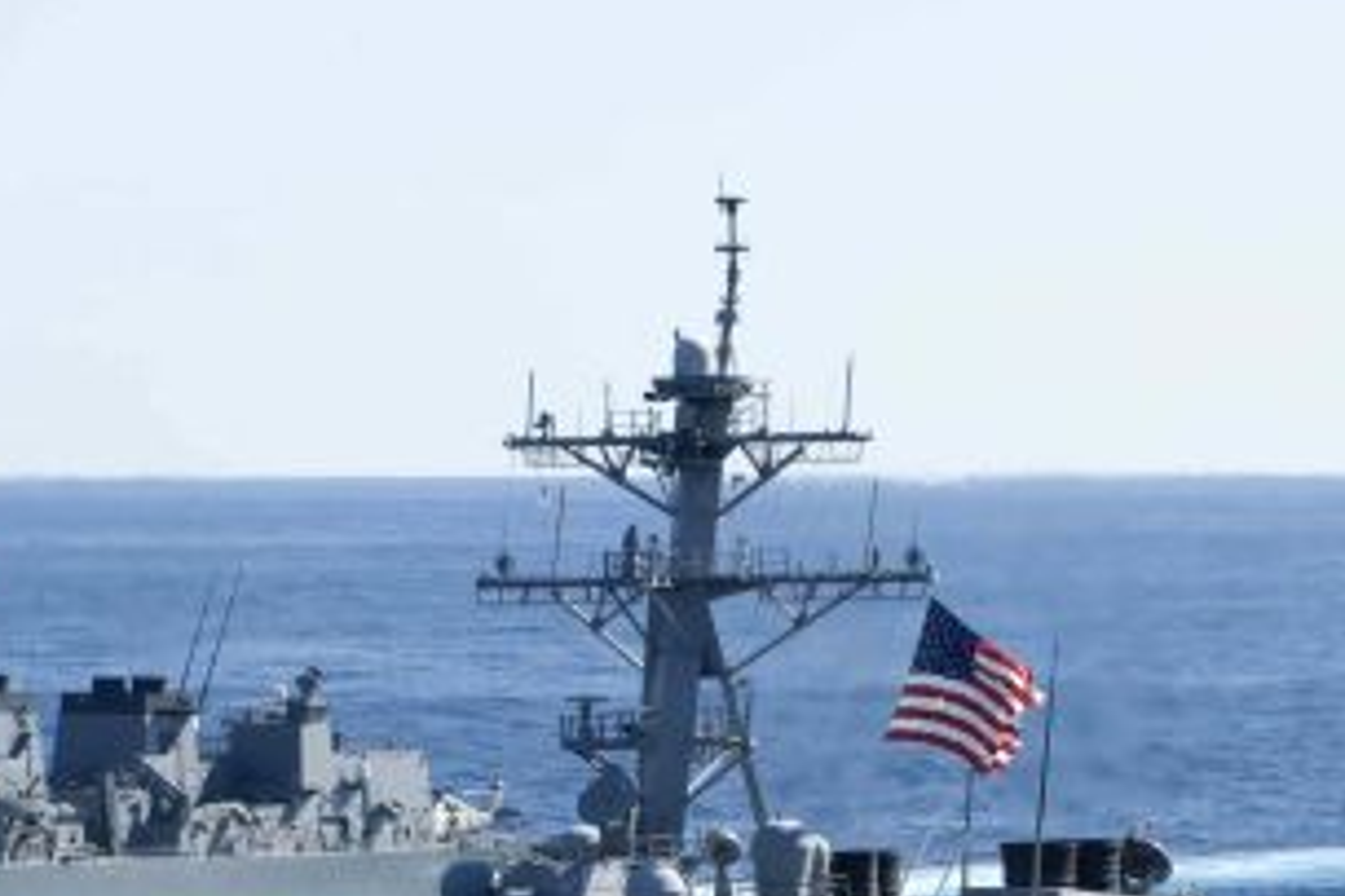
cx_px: 856
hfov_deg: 5.2
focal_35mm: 394
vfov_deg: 3.5
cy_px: 993
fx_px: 14712
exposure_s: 1/125
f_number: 18
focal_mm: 150
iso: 200
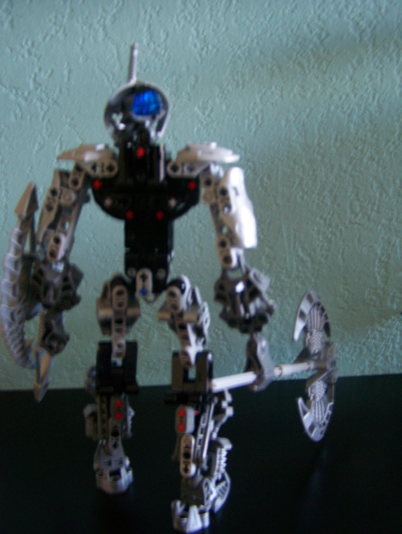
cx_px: 201
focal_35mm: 38
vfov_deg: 48.9
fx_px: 588
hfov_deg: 37.8
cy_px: 267
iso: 160
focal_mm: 6.3
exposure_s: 1/8
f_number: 2.8
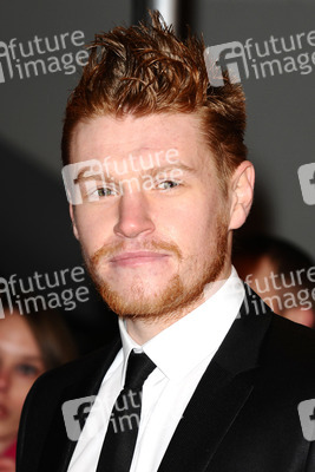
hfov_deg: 9.2
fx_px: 1967
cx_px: 158
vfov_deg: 13.7
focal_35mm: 150
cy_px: 236
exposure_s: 1/200
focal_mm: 100
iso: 320
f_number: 4.5
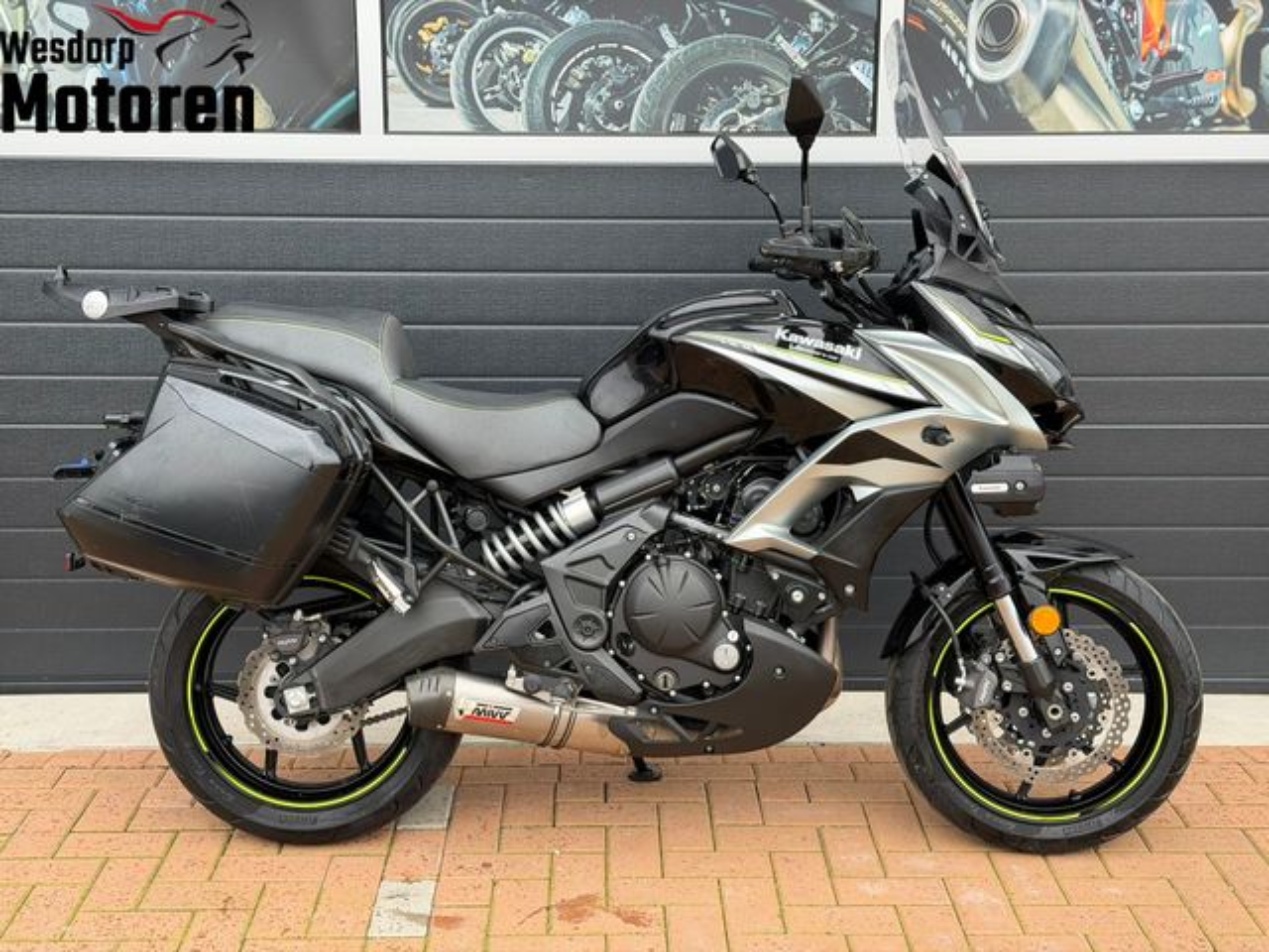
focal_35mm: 48
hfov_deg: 39.7
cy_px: 476
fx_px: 1760
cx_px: 634
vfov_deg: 30.3
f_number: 1.78
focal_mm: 6.76
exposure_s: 1/273
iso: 80
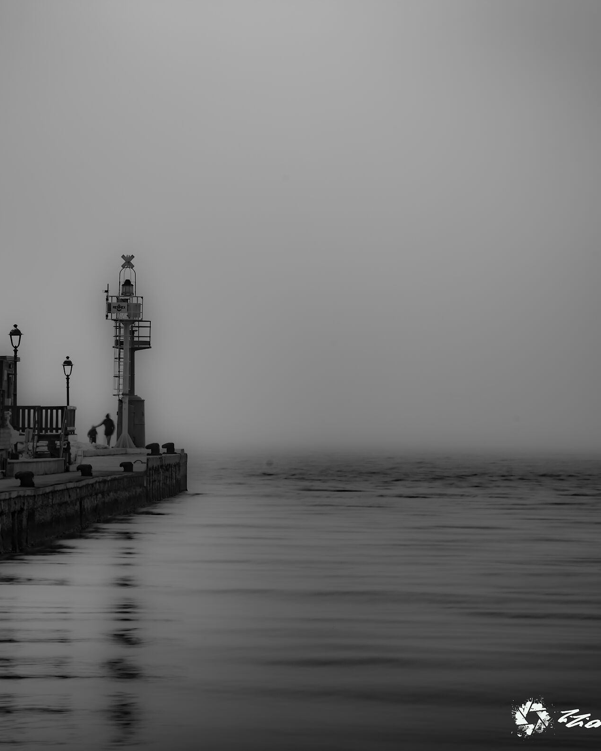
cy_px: 376
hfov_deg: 6.6
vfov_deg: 8.3
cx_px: 205
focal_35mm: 233
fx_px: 5181
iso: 100
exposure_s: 1/1.25
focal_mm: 110
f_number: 25
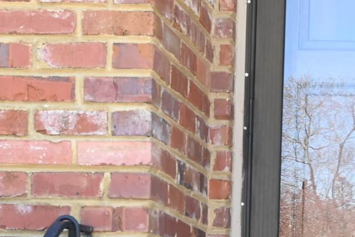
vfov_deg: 9.3
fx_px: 1420
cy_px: 321
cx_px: 382
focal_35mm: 144
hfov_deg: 14.0
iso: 180
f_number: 9
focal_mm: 30
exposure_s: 1/30
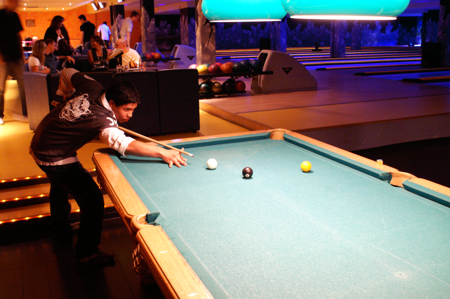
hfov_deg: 53.2
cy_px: 150
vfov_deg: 36.8
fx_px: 449
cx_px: 225
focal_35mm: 36
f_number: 4.5
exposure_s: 1/8
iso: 1600
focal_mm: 24
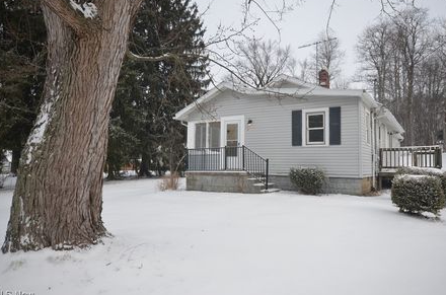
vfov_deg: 50.0
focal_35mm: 26
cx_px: 243
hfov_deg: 70.3
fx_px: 316
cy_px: 136
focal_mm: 15
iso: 180
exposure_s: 1/250
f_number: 8
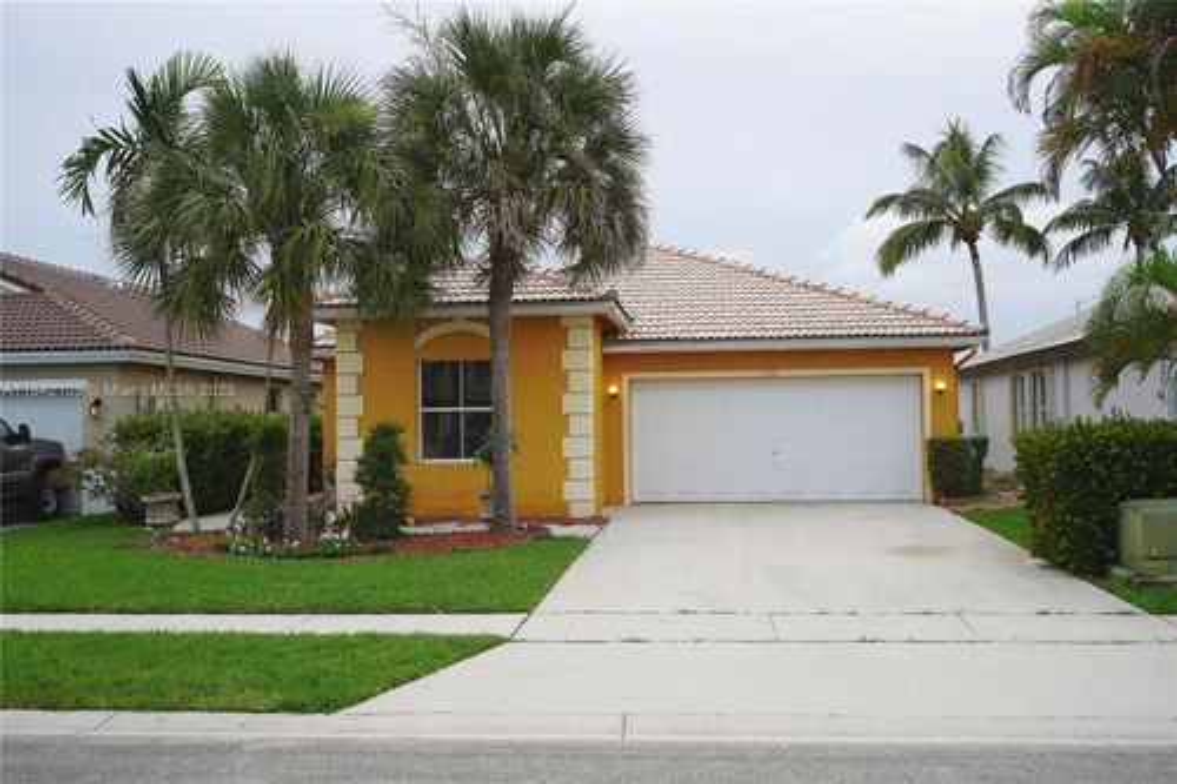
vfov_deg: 36.8
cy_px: 392
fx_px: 1177
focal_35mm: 36
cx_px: 588
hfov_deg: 53.1
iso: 100
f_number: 6.3
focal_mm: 36
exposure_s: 1/100
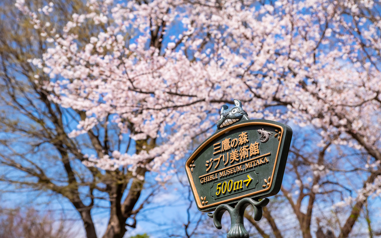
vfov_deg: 25.3
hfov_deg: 39.6
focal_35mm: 51
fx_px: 530
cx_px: 190
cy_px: 119
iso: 200
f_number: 4
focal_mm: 50
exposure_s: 1/1600
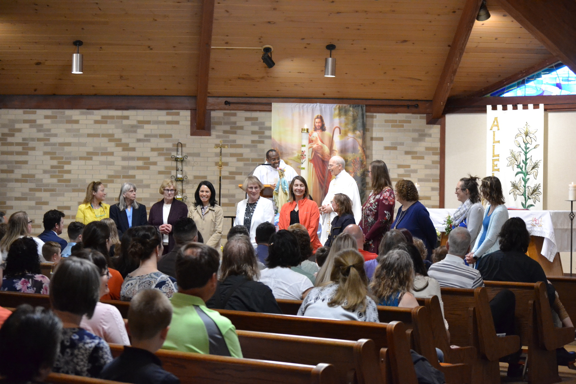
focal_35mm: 82
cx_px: 288
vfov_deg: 16.6
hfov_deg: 24.6
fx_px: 1320
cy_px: 192
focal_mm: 55
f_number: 4
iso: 3200
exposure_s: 1/60
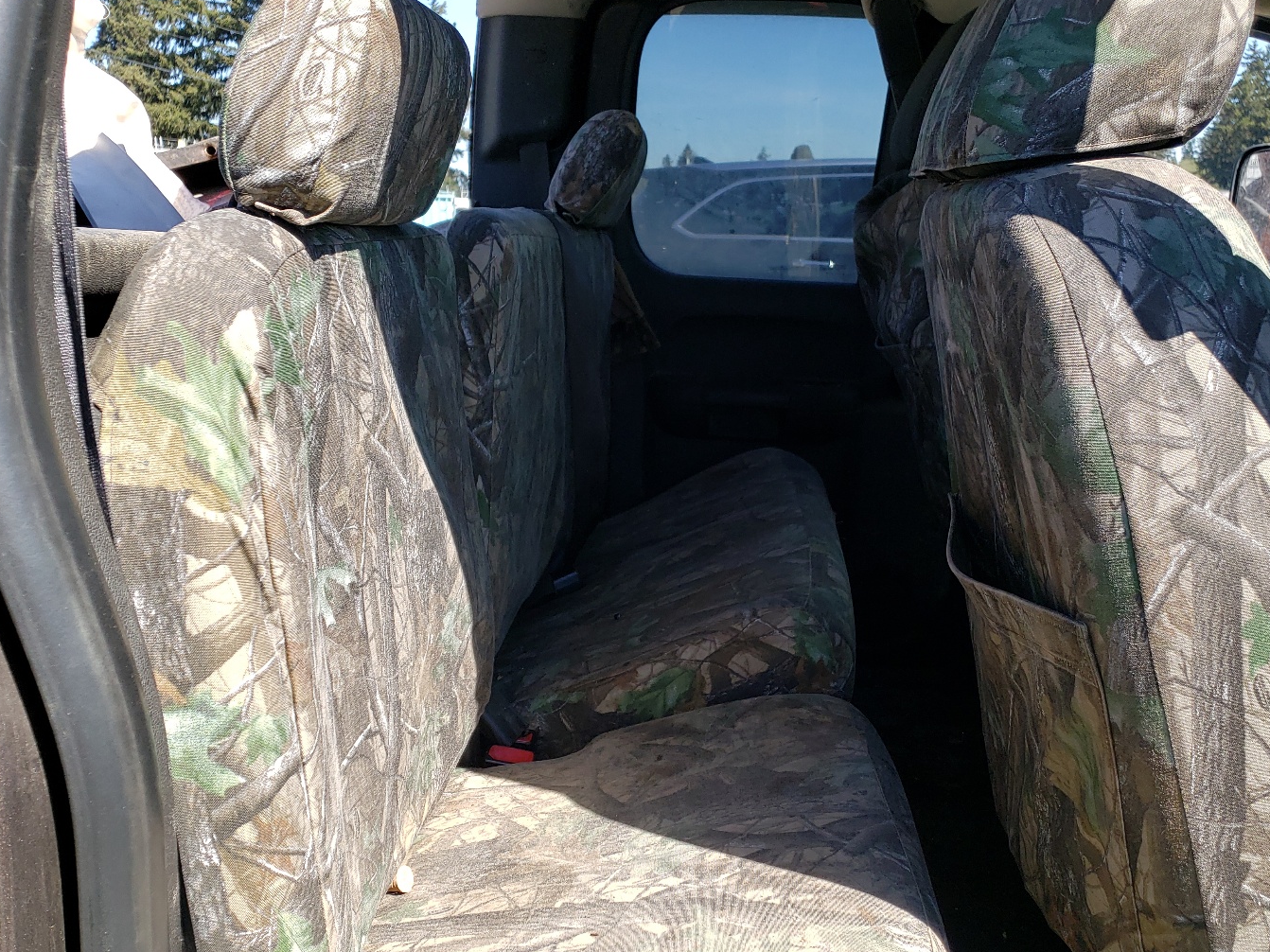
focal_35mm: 31
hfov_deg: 58.1
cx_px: 732
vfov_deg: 45.4
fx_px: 1137
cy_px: 480
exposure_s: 1/909
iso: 50
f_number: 1.5
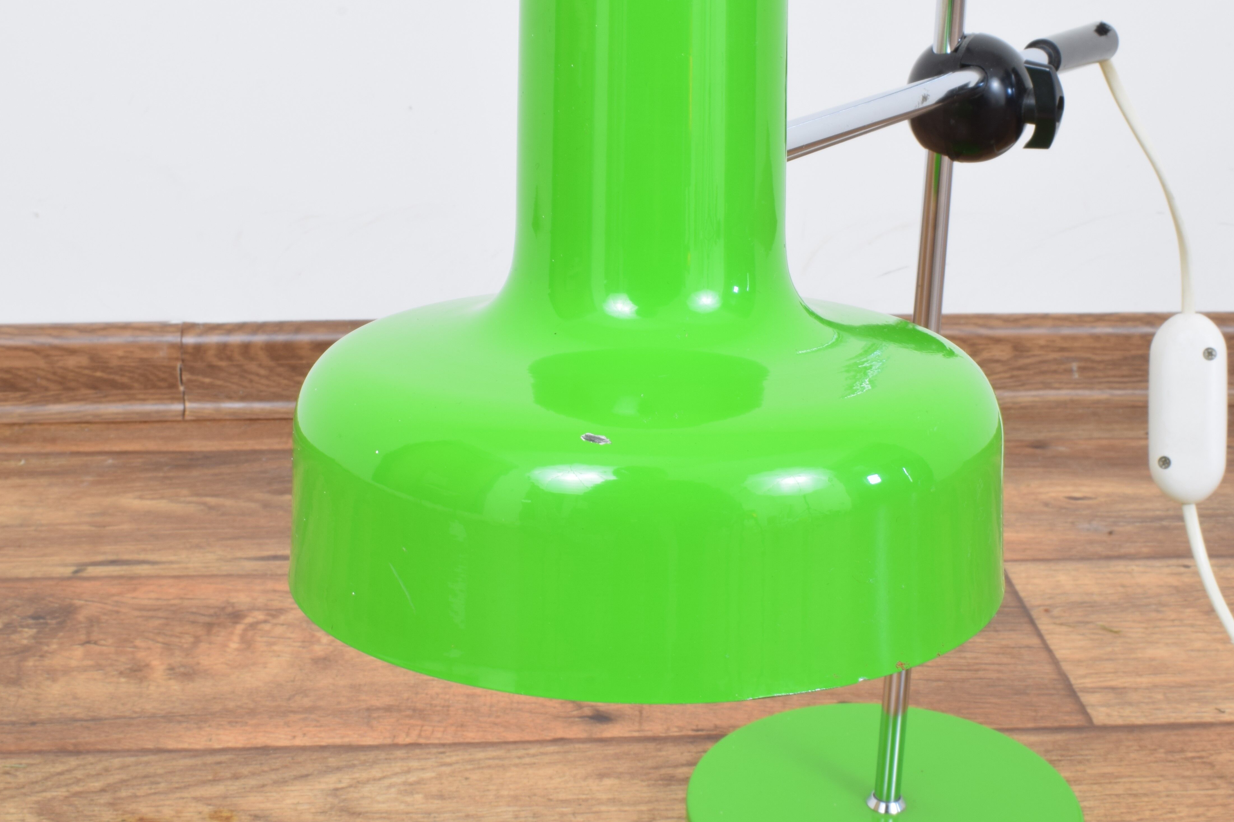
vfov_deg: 25.5
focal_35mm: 53
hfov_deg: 37.5
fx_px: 1817
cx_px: 615
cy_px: 423
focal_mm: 26
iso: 100
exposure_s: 3
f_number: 25
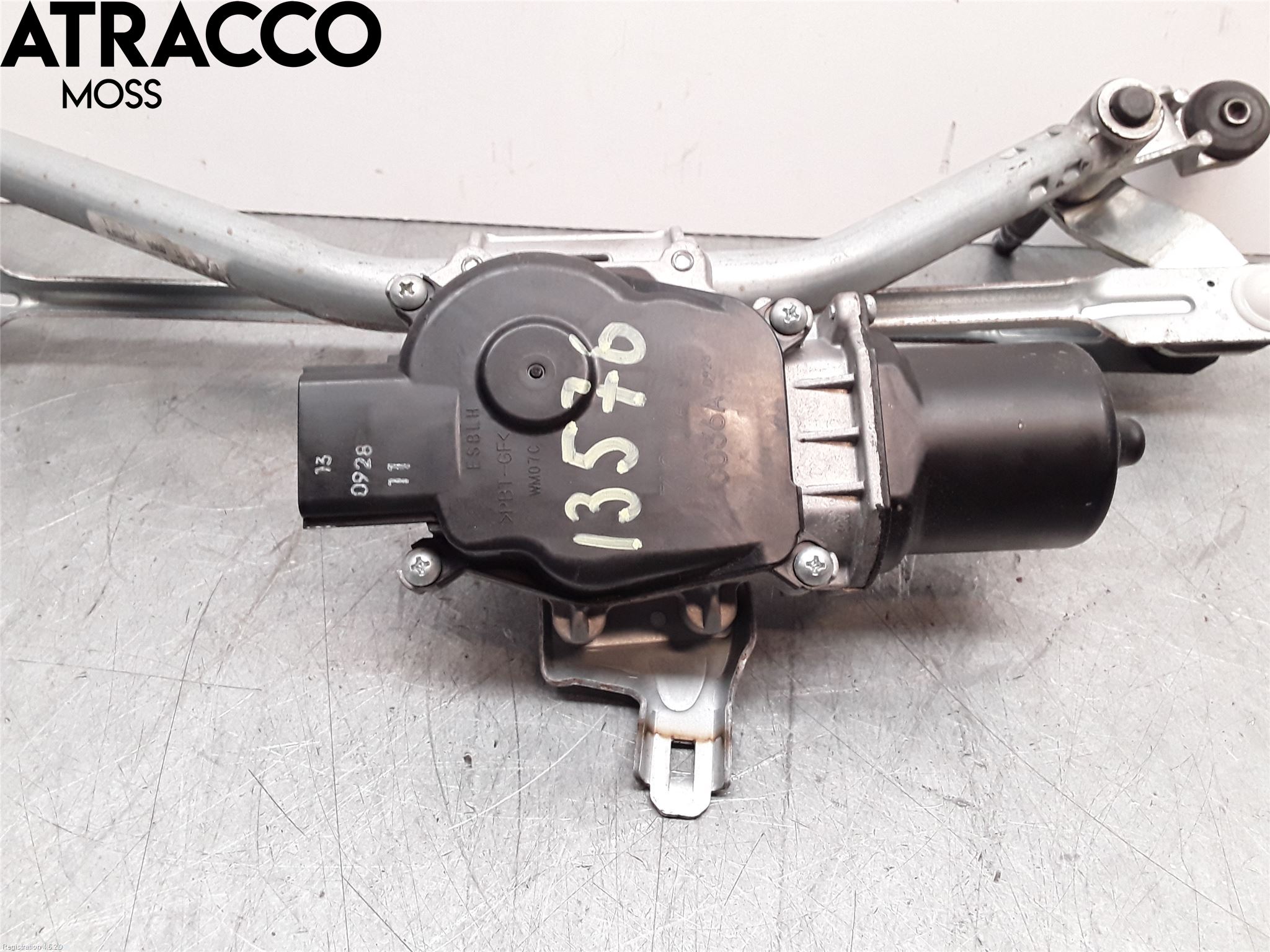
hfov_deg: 63.4
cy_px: 476
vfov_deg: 49.7
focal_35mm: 28
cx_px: 635
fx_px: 1027
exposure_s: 1/100
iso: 100
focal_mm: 2.91
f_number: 1.9
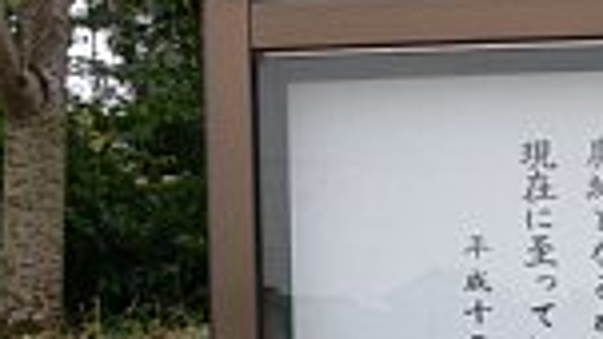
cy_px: 363
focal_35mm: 101
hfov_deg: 20.1
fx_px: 1615
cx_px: 679
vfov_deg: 11.8
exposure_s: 1/100
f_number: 5
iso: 80
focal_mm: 7.4
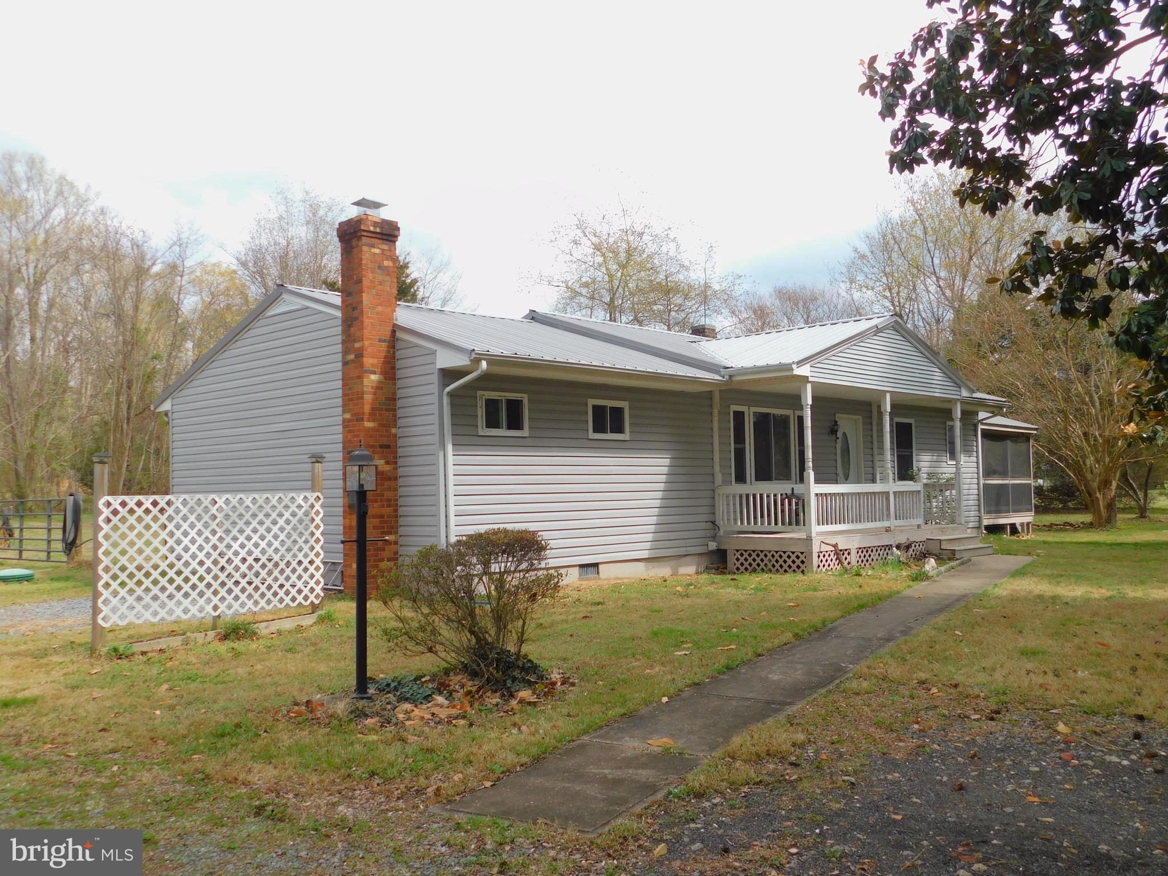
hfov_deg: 60.0
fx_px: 1012
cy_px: 438
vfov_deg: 46.8
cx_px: 584
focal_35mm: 30
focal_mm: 5.3
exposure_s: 1/640
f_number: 3.2
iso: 125
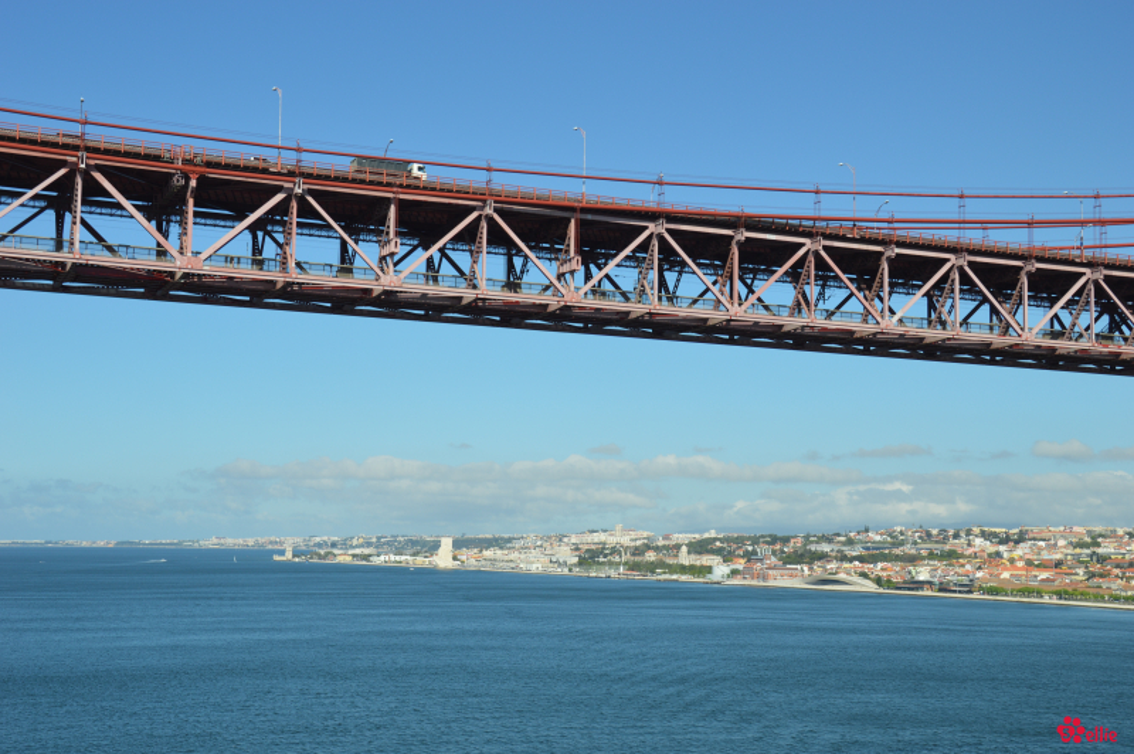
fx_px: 1511
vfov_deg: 28.0
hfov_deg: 41.1
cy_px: 377
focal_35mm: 48
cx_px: 567
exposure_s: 1/320
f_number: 9
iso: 100
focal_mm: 32
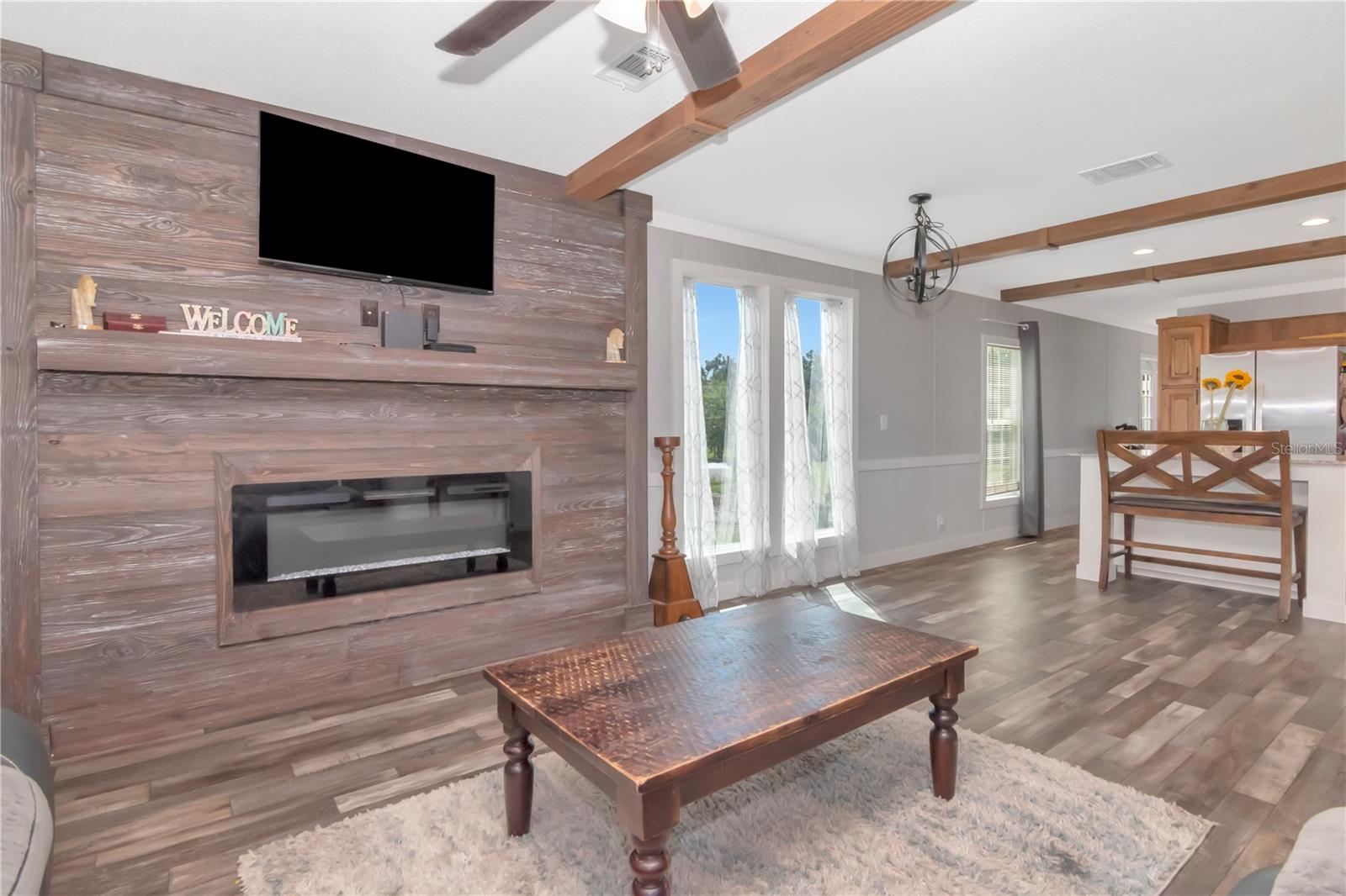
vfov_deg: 72.0
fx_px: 617
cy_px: 448
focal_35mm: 16
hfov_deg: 95.0
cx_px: 673
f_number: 11
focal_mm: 11
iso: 1000
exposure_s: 1/200
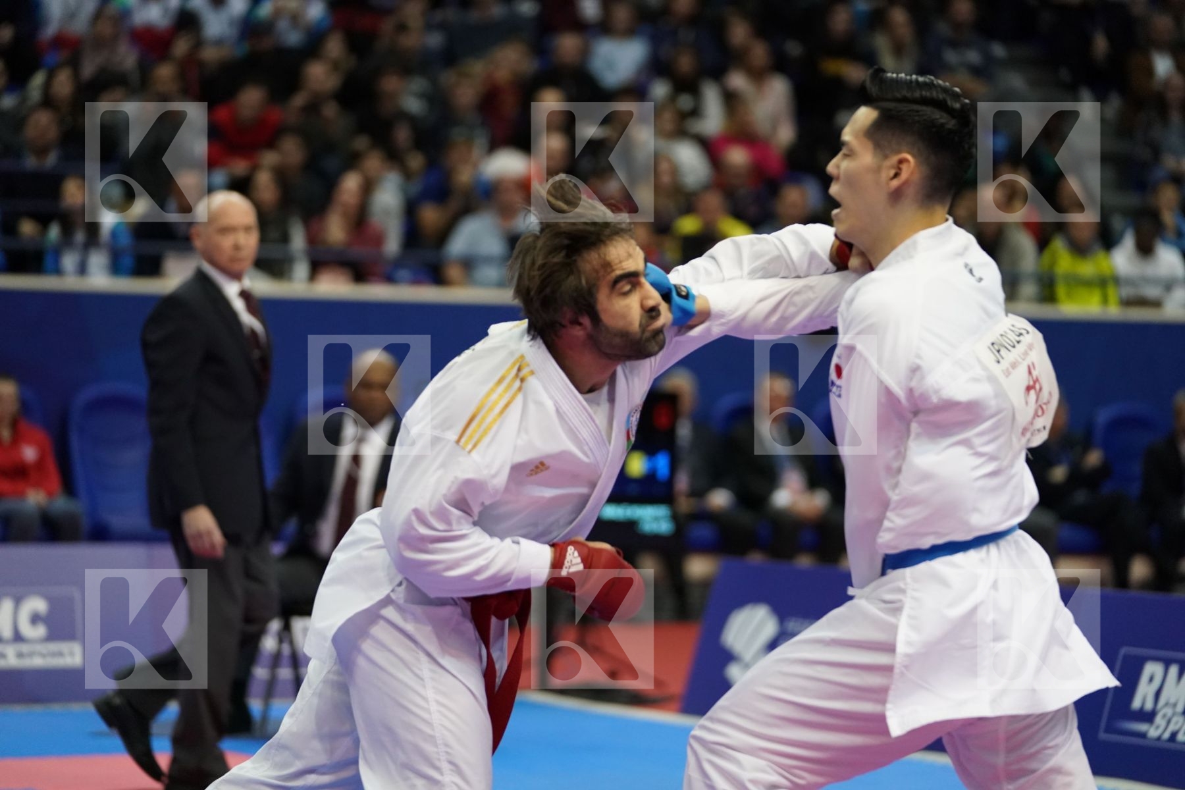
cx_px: 592
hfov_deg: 15.2
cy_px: 395
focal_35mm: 135
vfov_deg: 10.2
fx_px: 4443
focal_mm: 135
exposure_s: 1/1000
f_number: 2.8
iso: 4000
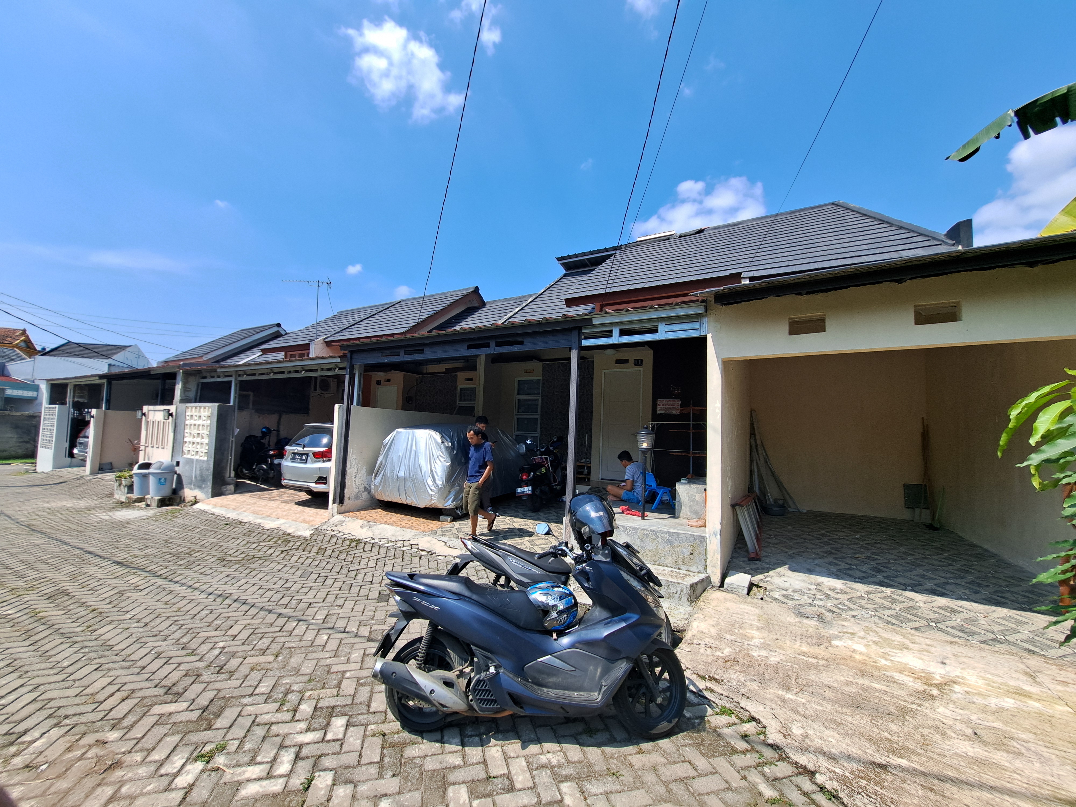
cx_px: 538
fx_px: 404
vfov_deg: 89.9
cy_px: 404
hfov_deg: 106.2
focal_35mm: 13
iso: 50
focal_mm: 1.74
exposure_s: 1/1033
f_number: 2.2
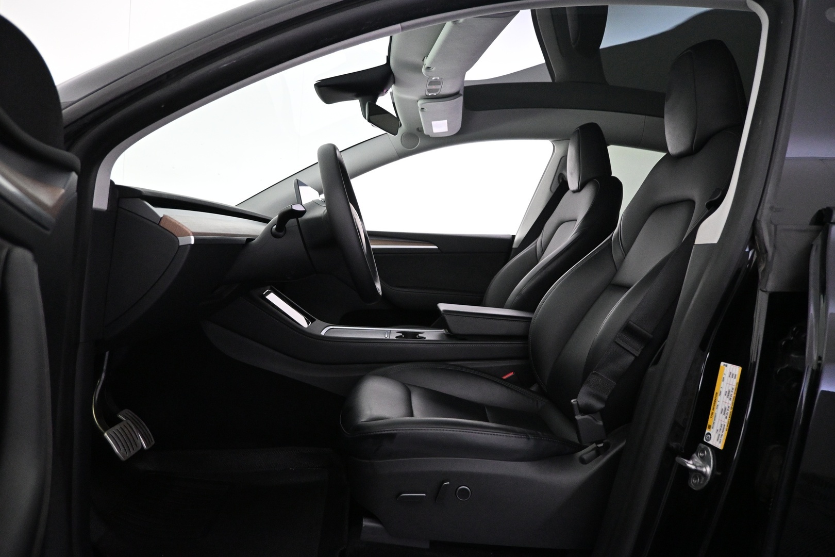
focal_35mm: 24
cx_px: 418
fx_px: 557
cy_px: 278
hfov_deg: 73.7
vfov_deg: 53.1
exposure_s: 1/125
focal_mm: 16
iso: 4000
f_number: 3.5
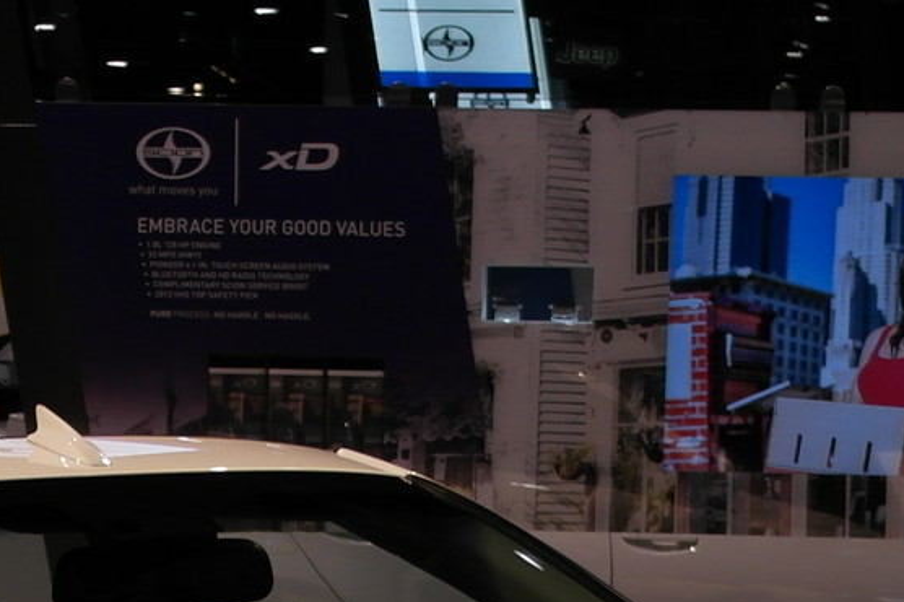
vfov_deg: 9.7
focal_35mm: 135
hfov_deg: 15.2
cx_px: 335
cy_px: 1068
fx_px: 3388
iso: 200
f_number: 3.5
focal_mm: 20
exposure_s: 1/80
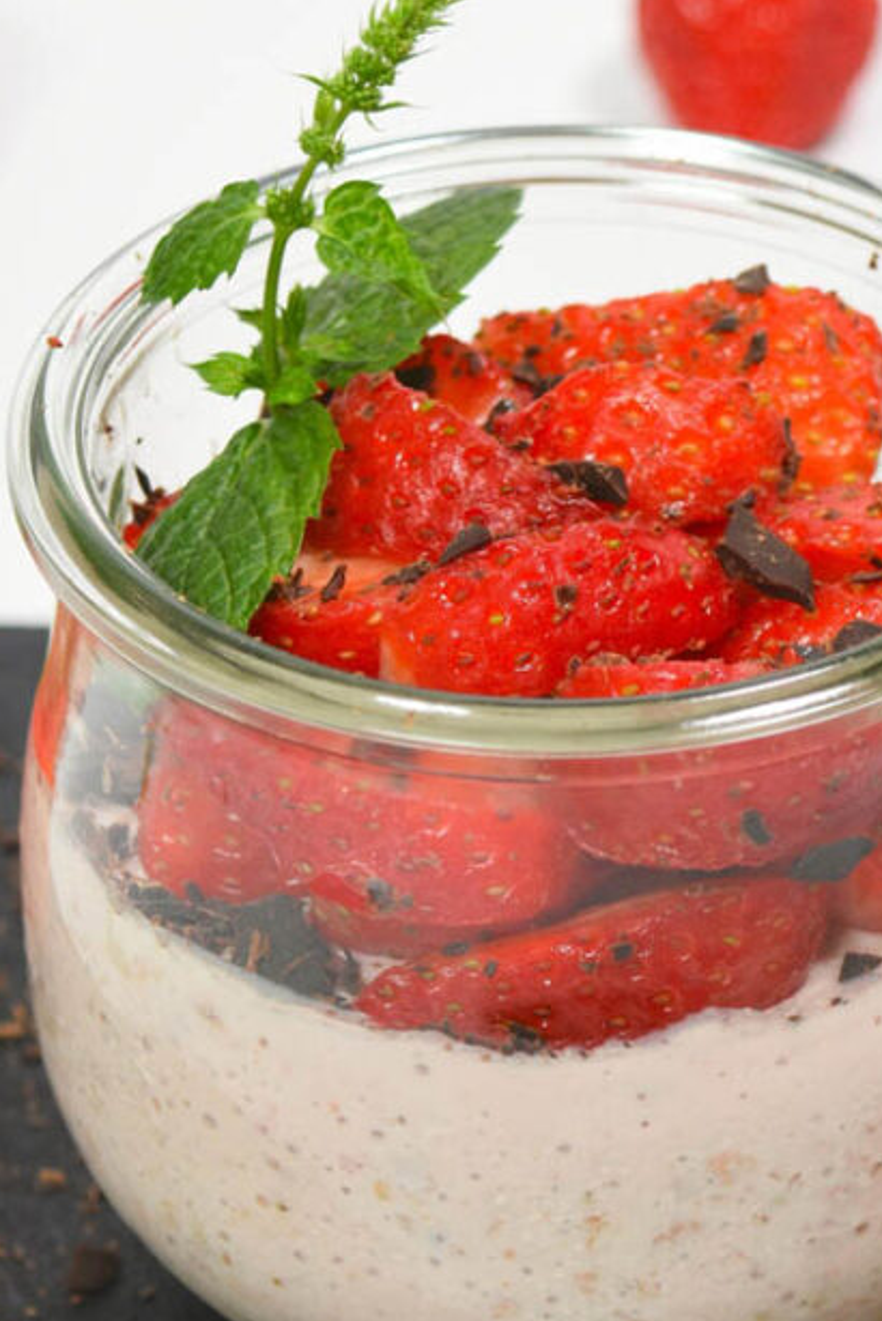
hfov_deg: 10.2
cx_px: 551
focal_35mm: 135
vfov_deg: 15.2
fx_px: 4955
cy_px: 602
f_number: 5.3
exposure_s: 1/40
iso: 500
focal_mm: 48
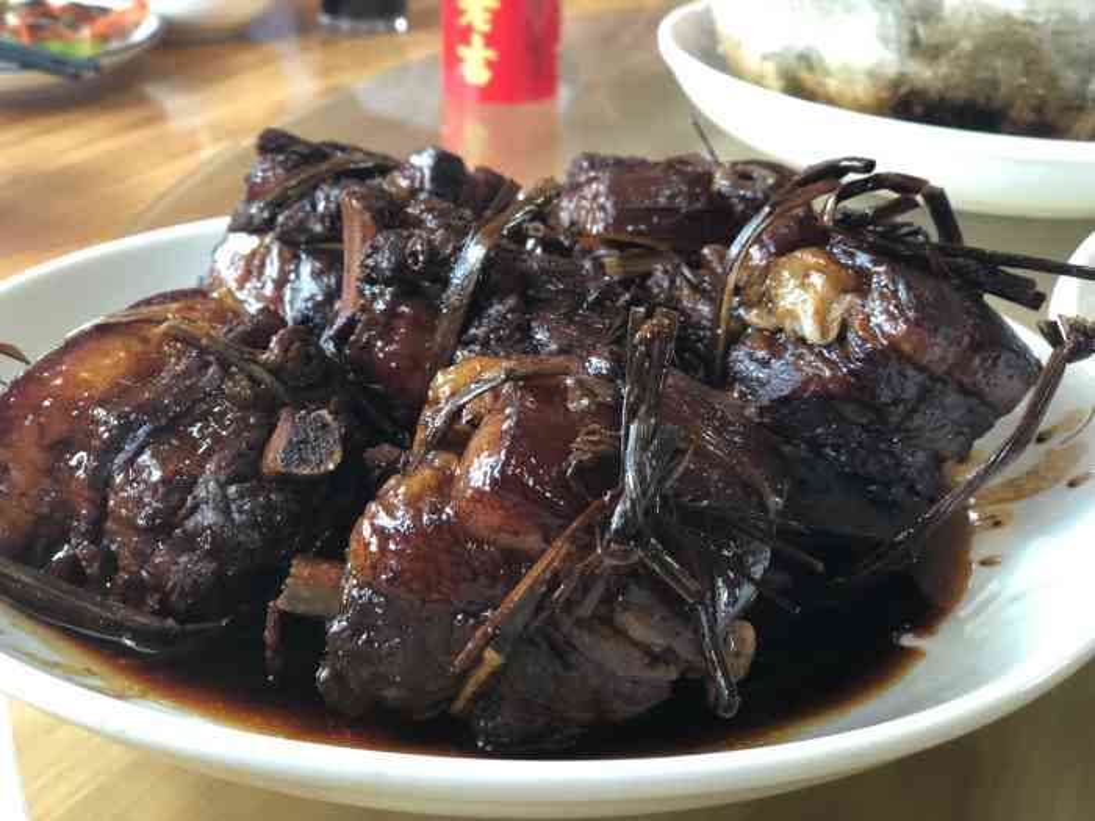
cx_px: 548
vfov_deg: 28.0
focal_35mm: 52
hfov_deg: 36.8
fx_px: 1645
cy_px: 410
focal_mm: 6
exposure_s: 1/30
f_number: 2.4
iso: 100
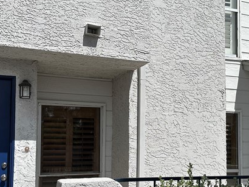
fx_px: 431
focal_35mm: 60
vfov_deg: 24.3
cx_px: 177
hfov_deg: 31.8
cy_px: 118
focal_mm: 6.86
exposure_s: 1/8929
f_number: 1.78
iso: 80
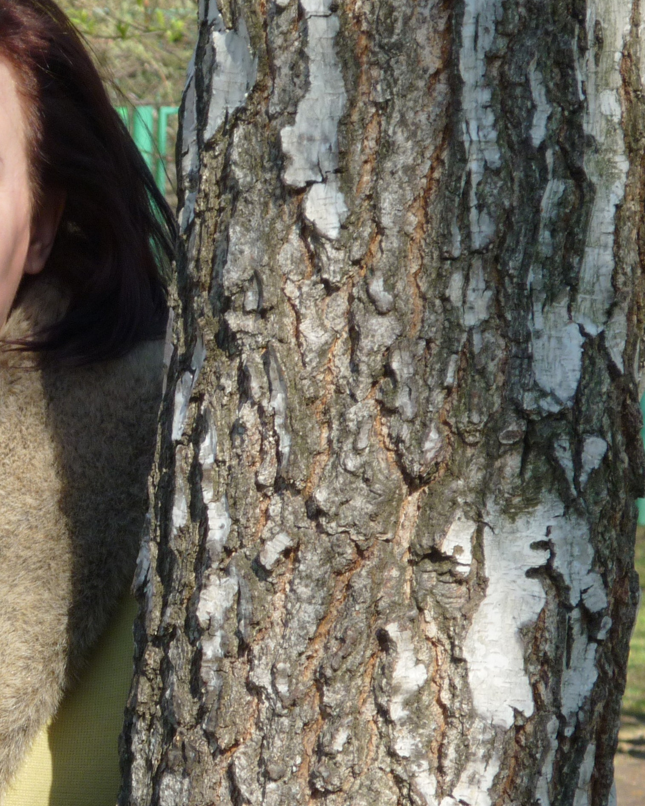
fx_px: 5918
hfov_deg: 6.2
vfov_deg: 7.8
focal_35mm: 248
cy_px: 392
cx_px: -41
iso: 80
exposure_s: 1/125
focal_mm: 22
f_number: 5.9
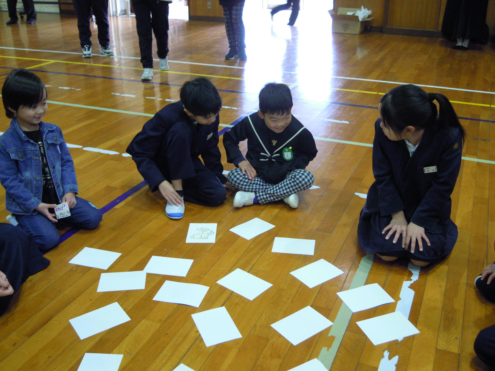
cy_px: 186
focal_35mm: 36
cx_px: 248
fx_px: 515
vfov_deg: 39.7
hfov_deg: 51.4
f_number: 3
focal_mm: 6.4
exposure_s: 1/40
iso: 320
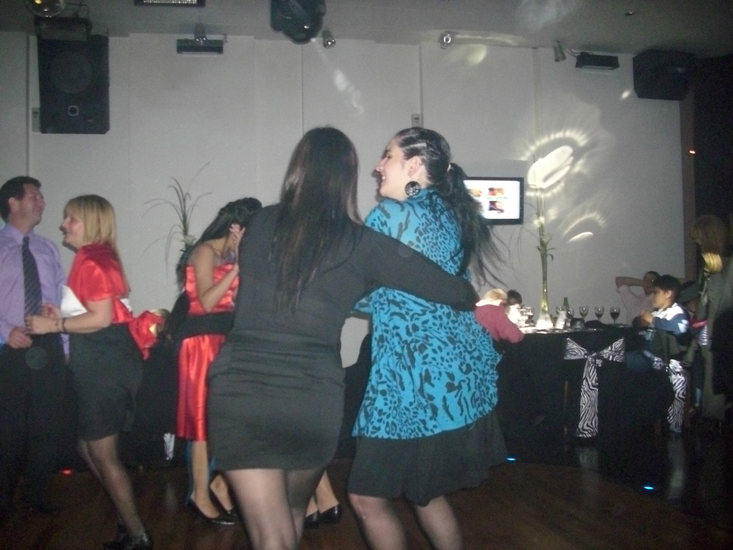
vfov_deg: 45.4
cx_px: 366
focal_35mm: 31
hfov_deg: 58.4
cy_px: 275
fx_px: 656
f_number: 2.8
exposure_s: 1/30
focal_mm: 6.2
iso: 400
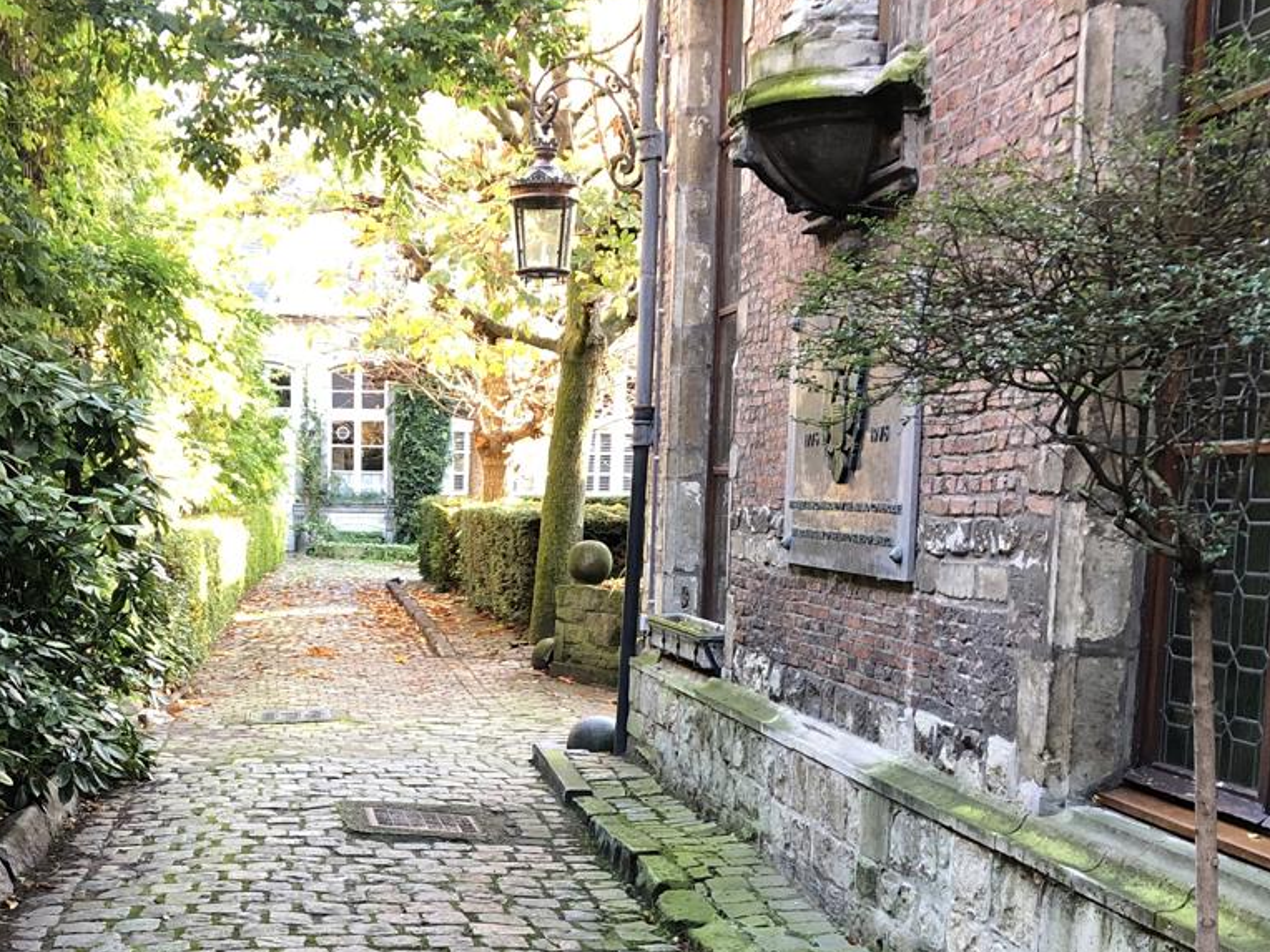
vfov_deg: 28.4
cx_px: 413
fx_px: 1834
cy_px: 776
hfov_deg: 37.7
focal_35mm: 50
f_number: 1.8
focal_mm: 3.99
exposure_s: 1/20
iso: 40
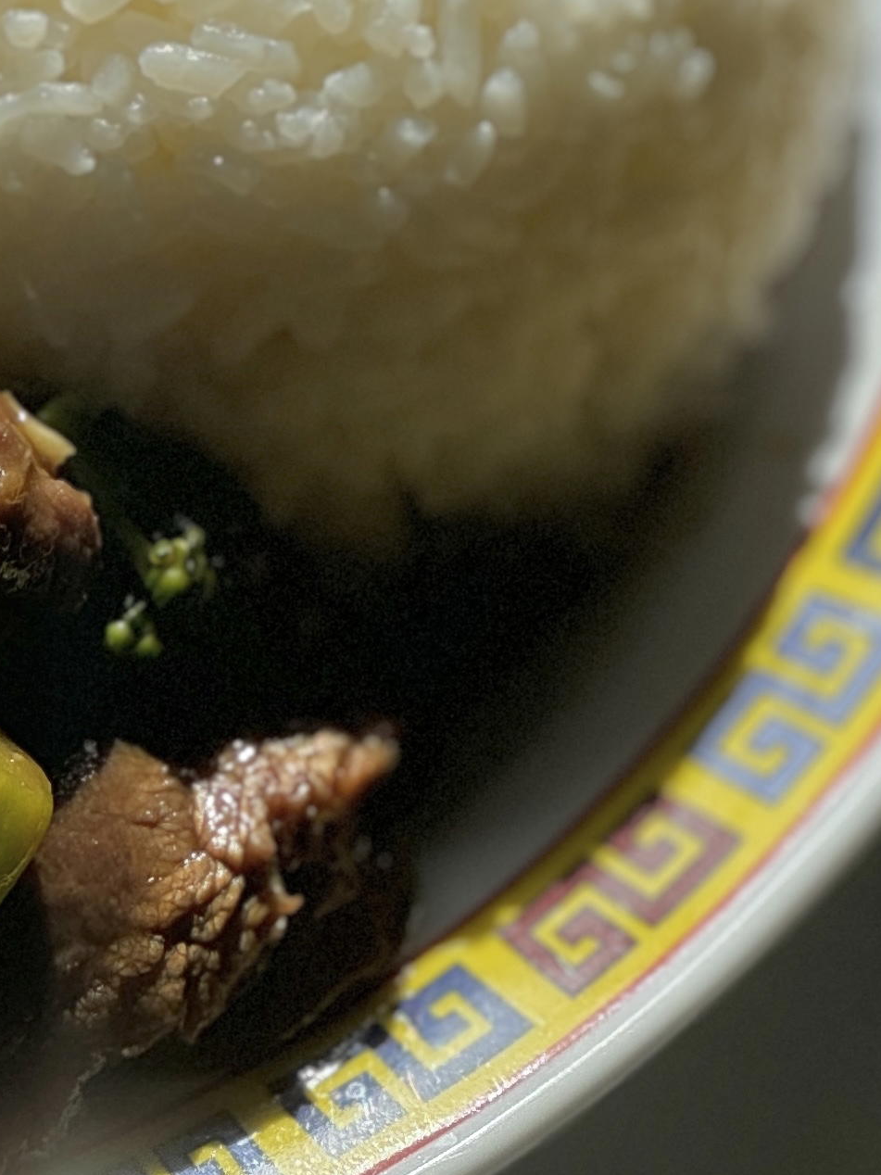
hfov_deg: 6.5
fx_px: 7703
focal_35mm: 227
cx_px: -226
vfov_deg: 8.7
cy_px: 226
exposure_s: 1/513
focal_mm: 9
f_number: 2.8
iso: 25
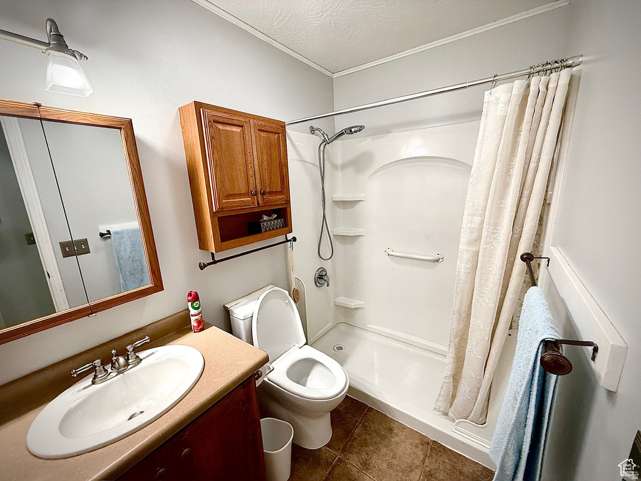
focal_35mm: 14
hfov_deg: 102.1
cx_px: 320
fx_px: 259
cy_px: 240
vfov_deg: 85.7
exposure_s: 1/120
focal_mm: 2.22
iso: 320
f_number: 2.2
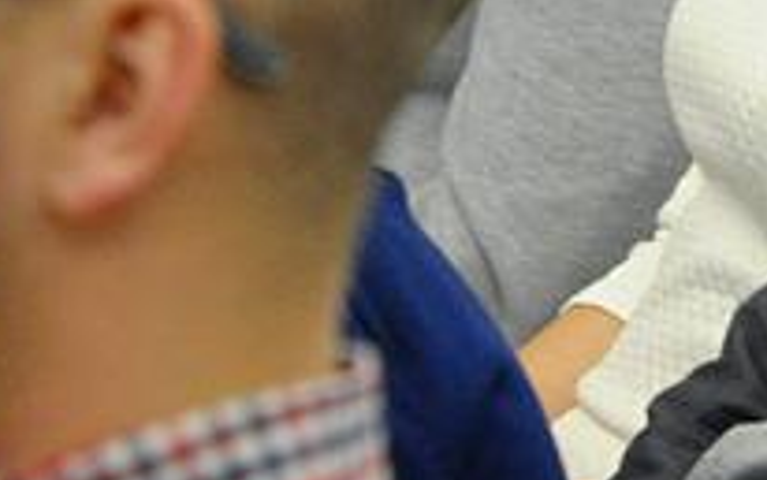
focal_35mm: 662
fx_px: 13848
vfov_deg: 2.0
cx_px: 935
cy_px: -326
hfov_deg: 3.2
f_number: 5.6
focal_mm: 105
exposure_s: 1/80
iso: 2500
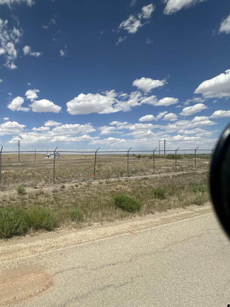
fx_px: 168
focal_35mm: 19
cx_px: 43
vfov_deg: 84.7
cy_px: 153
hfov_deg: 62.3
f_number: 2.2
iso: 50
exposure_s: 1/4132
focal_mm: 2.22
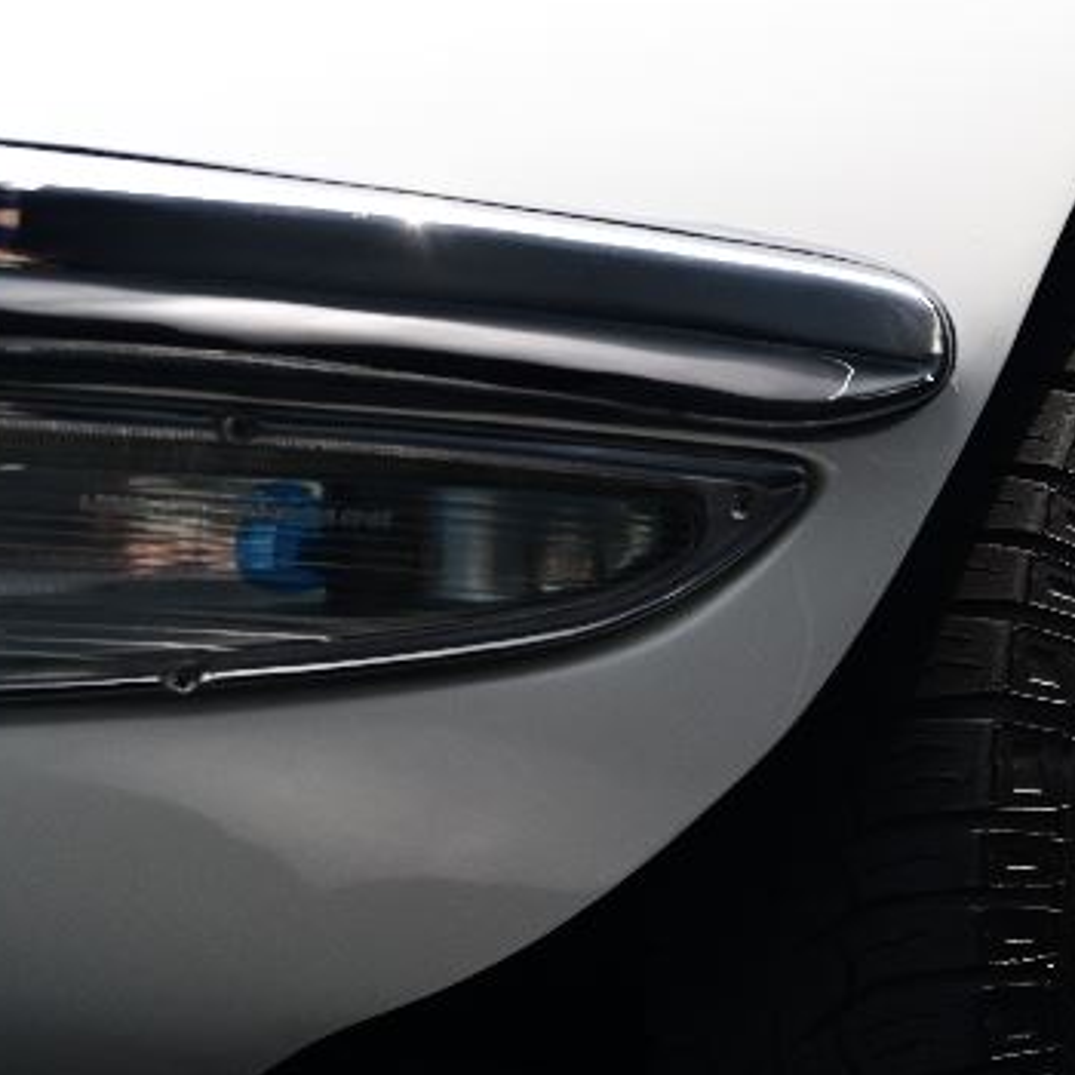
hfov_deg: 16.6
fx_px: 3408
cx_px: 1530
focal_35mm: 97
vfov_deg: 17.9
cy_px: 708
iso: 250
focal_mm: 39
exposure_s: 1/200
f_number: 8
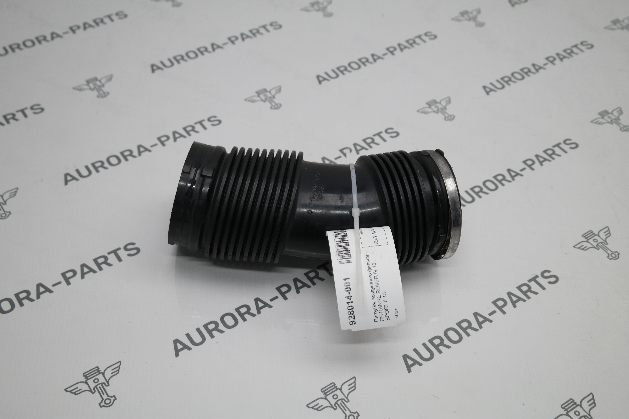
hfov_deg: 44.5
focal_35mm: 44
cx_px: 314
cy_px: 210
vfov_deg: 30.5
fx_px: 769
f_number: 4
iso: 200
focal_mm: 29
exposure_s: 1/80
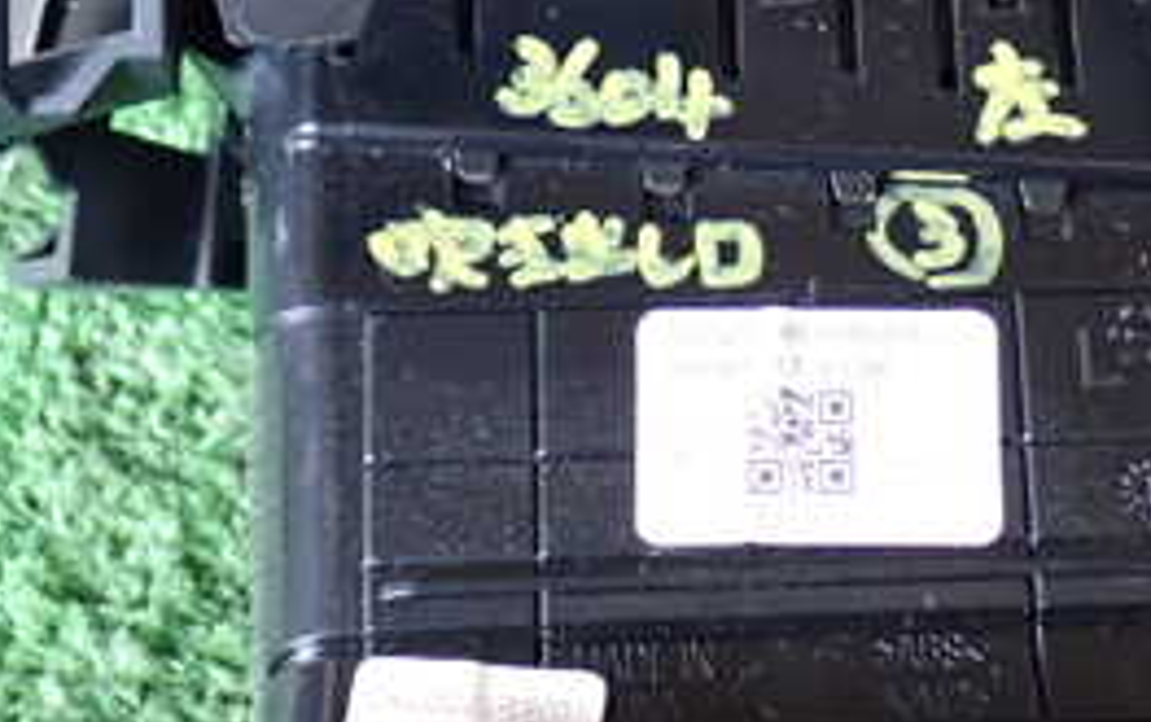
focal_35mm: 99
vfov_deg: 13.2
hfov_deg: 20.9
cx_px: 797
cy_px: 280
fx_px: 3109
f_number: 2.8
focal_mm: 7.31
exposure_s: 1/30
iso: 800
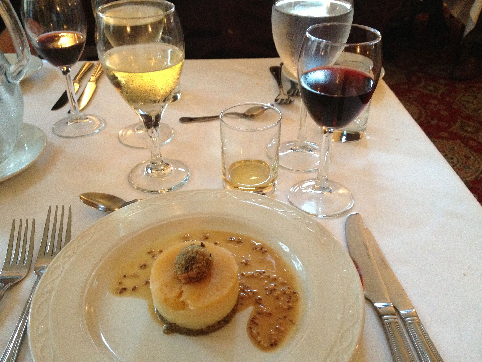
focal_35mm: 35
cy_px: 181
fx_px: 487
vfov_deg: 40.7
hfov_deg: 52.6
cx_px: 241
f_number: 2.4
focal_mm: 4.28
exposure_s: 1/17
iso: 400
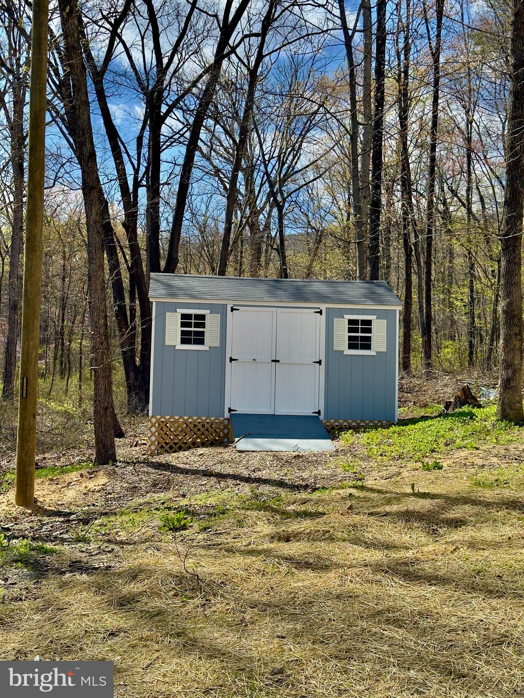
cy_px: 349
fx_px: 969
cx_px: 262
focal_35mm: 48
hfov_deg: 30.3
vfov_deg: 39.7
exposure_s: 1/3226
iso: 80
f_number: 1.78
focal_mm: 6.76
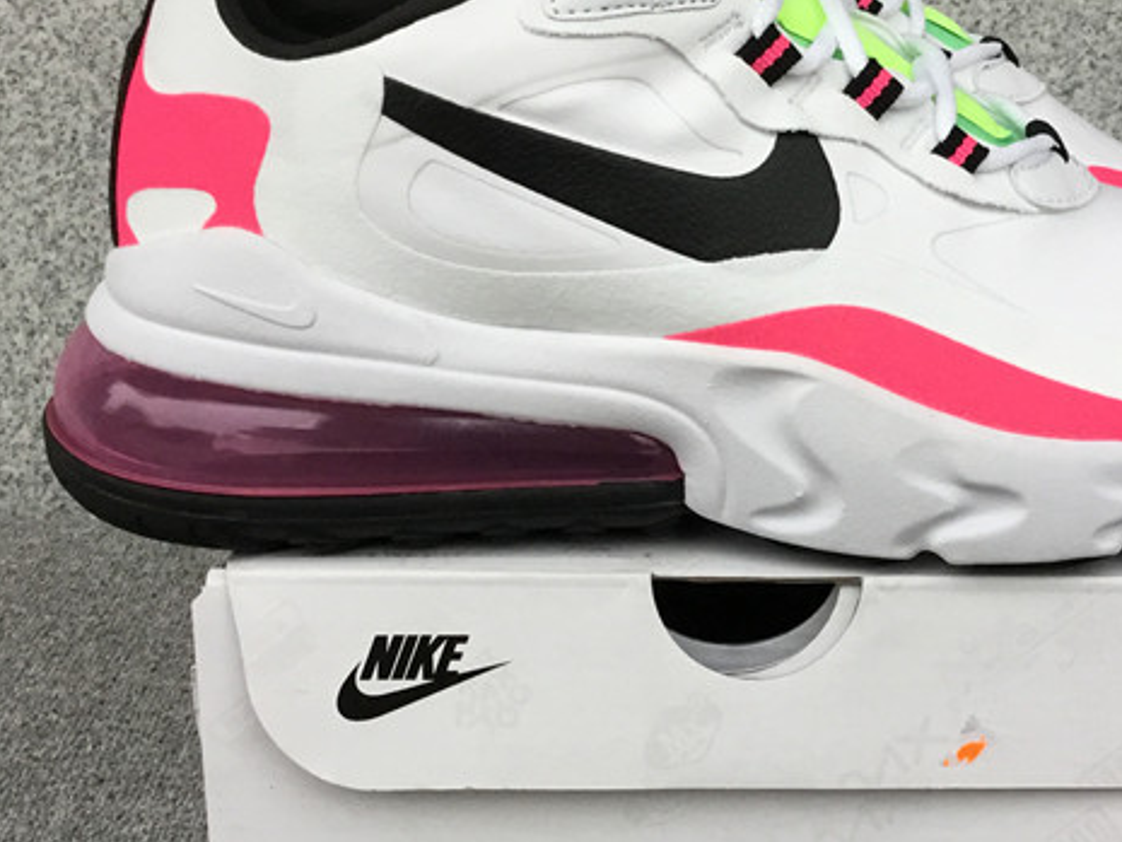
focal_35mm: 60
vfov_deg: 24.4
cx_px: 731
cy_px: 407
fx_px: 1945
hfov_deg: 32.0
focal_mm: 3.3
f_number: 2.4
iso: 50
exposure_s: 1/33
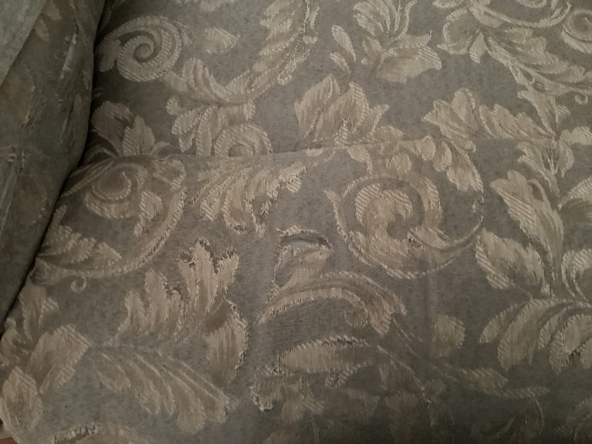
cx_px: 296
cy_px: 222
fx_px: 530
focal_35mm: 31
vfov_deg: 45.4
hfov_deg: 58.3
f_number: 2.4
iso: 800
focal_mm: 3.3
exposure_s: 1/17
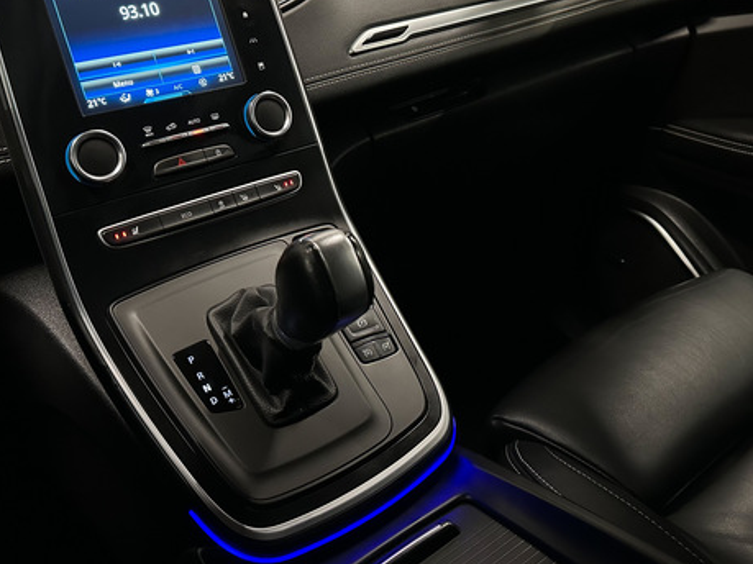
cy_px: 218
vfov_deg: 41.5
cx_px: 354
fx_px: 739
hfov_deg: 53.9
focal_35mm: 34
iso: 500
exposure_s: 1/60
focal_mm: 6.86
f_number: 1.8
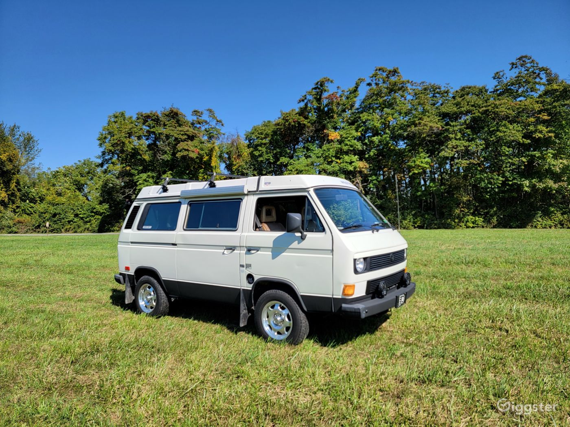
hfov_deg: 71.6
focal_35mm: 24
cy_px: 214
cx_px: 285
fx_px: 395
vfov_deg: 56.8
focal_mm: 6.7
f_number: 1.8
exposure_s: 1/871
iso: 16
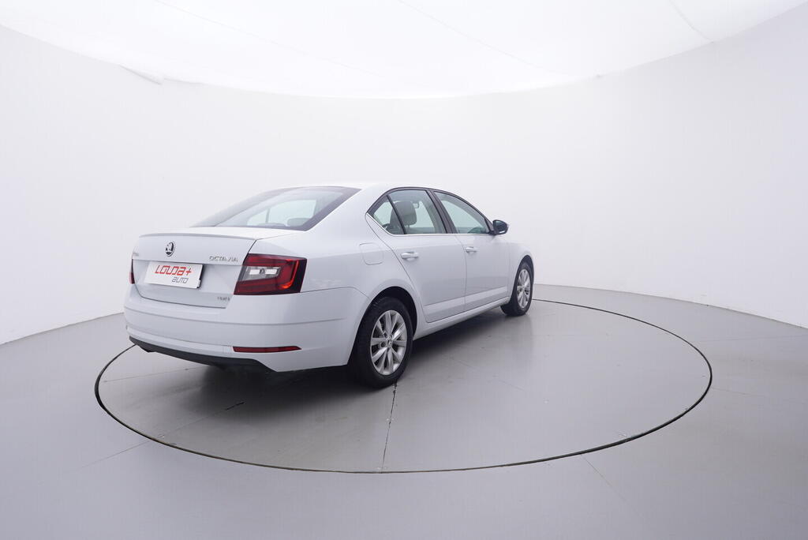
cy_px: 270
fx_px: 505
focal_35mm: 22
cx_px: 404
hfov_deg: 77.3
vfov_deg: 56.2
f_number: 5
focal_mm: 15
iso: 200
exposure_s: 1/80
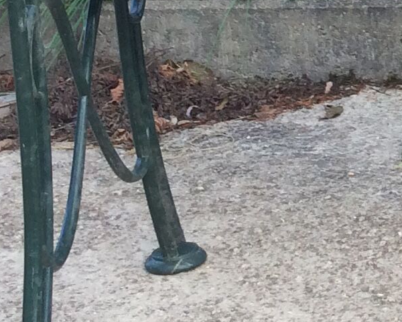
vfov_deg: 9.8
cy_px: -140
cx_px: 763
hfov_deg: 11.5
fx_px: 1832
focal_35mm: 154
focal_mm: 4.15
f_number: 2.2
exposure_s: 1/297
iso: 32
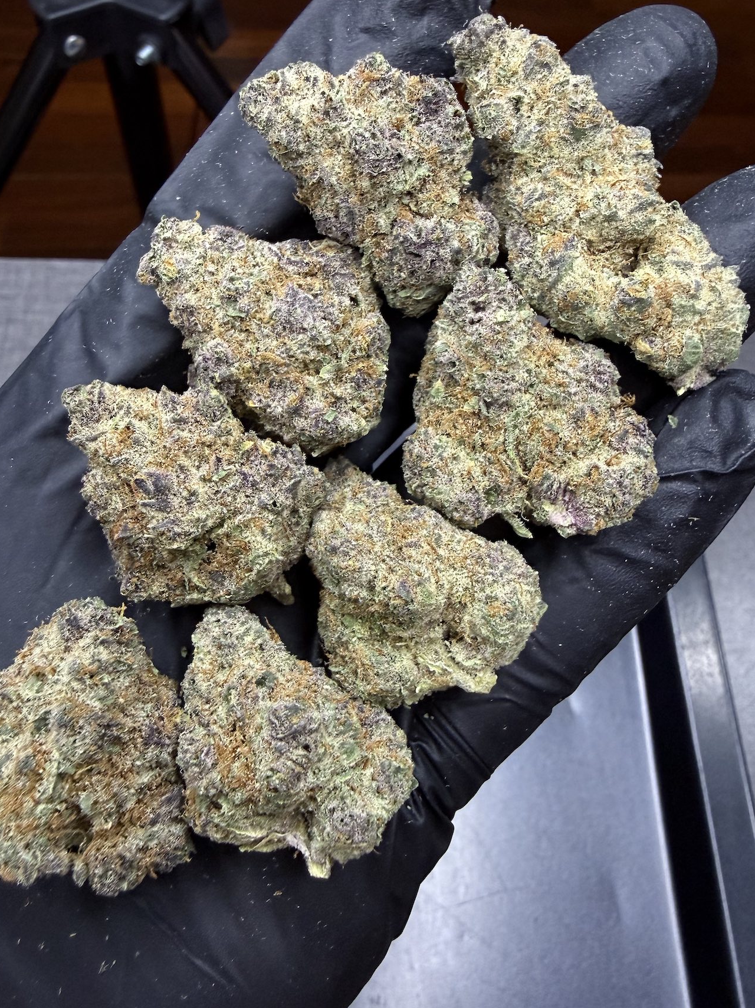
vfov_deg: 65.3
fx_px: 785
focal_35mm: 27
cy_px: 471
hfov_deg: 51.3
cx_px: 362
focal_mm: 2.22
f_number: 2.2
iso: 250
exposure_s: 1/50
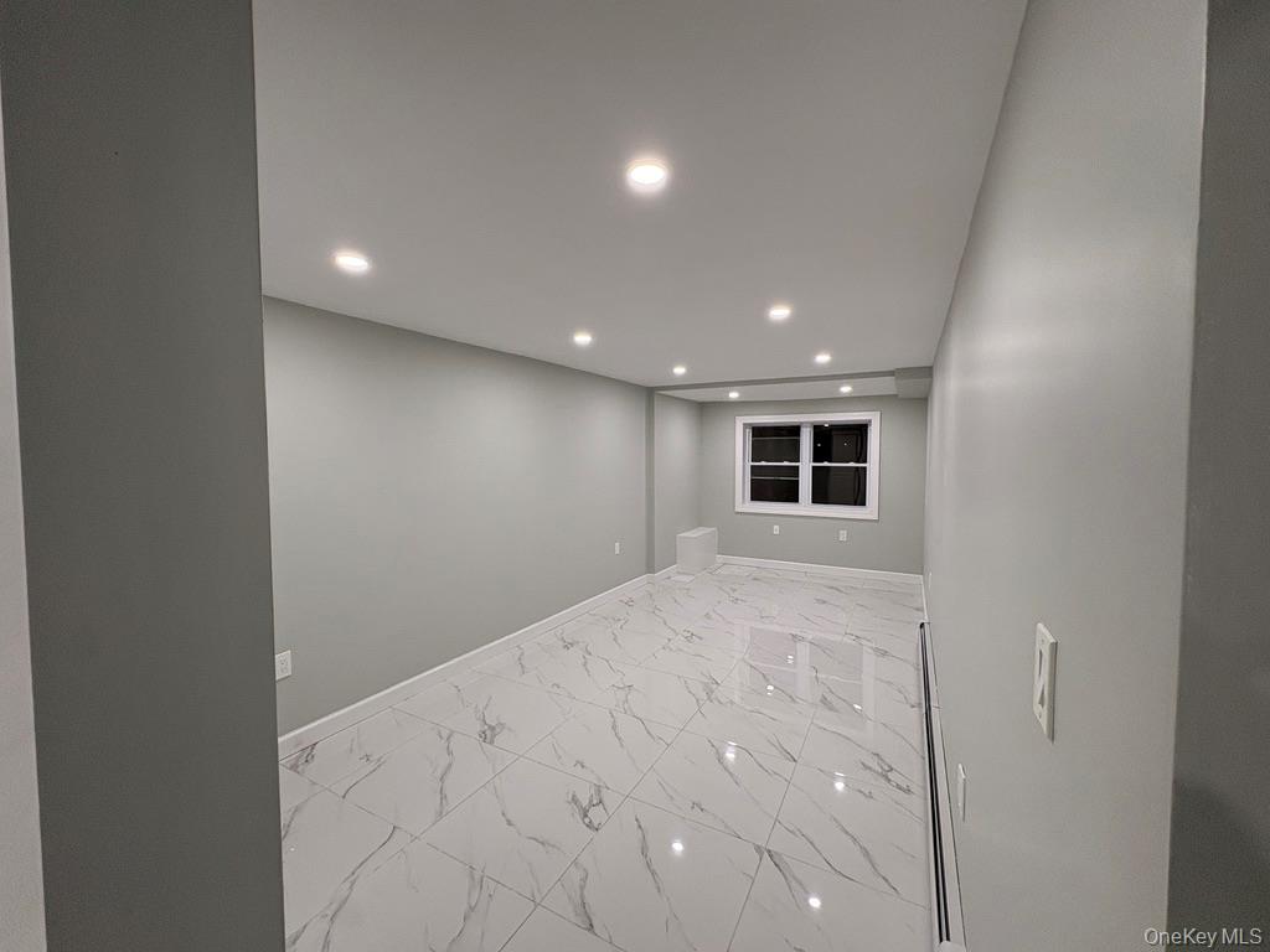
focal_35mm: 14
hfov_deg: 102.1
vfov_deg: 85.7
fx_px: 514
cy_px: 476
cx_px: 635
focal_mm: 2.22
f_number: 2.2
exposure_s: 1/120
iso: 160
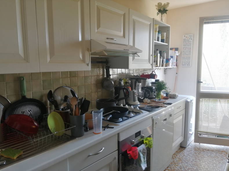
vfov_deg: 51.3
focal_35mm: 27
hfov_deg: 65.3
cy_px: 86
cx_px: 114
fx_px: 179
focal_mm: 3.95
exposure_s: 1/50
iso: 125
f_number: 1.8
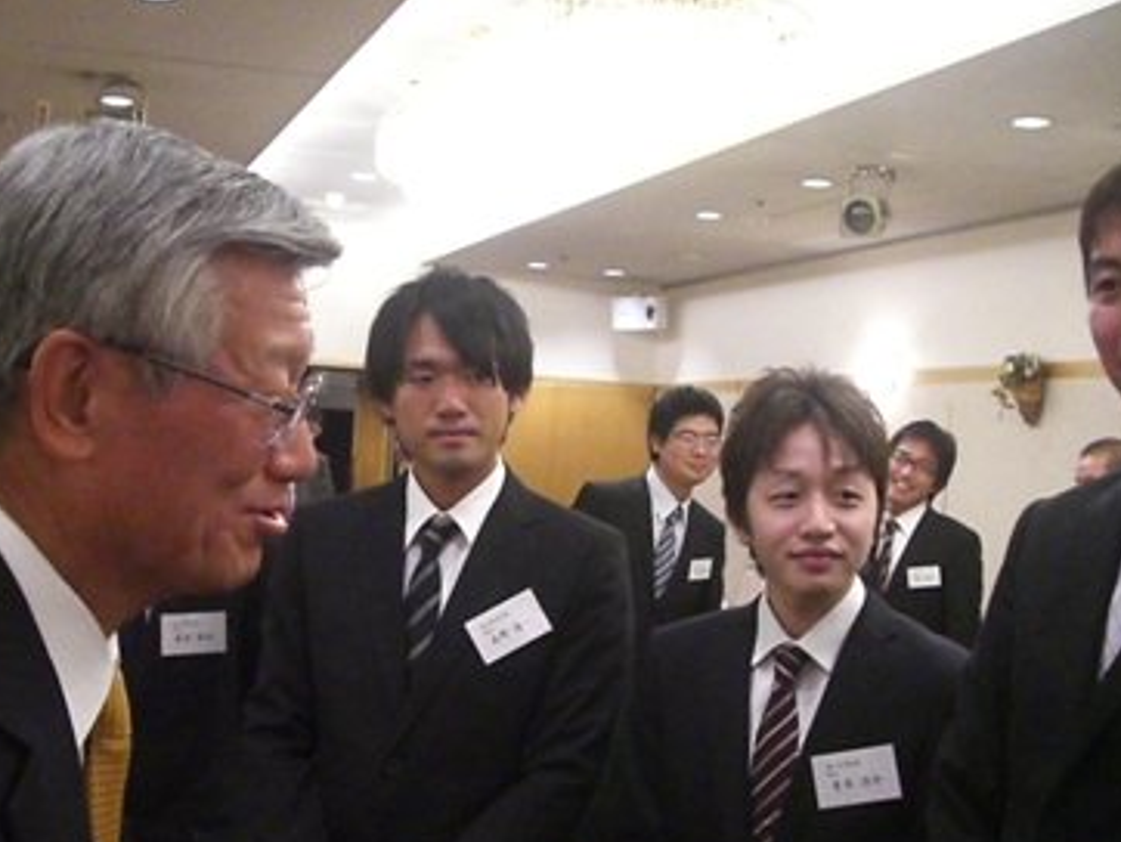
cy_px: 511
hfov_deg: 40.3
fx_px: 1523
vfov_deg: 30.8
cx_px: 495
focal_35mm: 47
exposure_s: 1/160
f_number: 2.8
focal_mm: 7.9
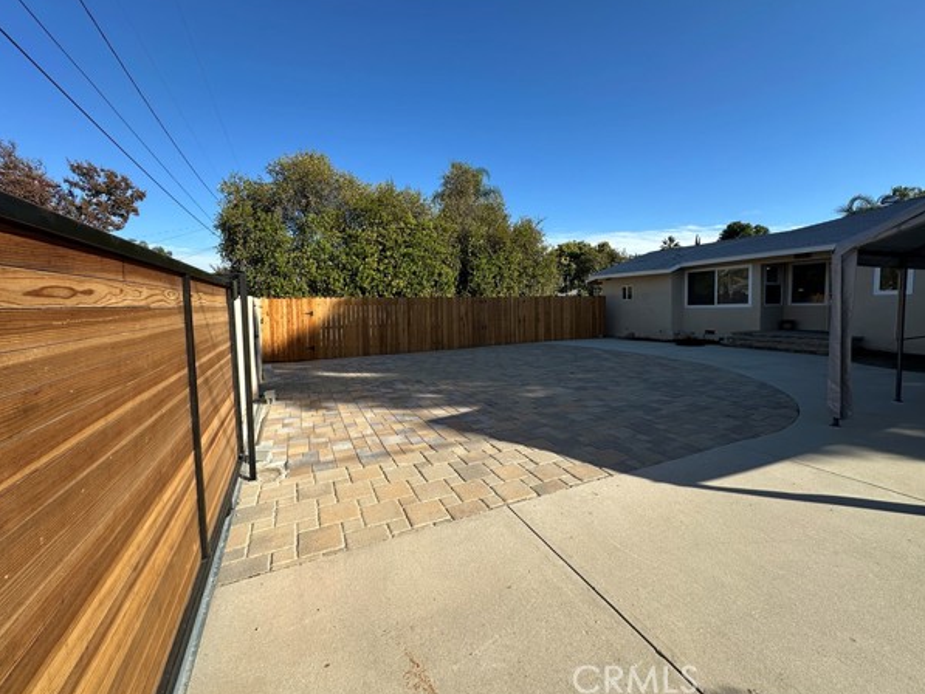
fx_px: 401
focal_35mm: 15
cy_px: 330
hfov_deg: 98.2
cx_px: 469
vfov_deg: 81.7
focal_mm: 2.22
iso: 40
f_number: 2.2
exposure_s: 1/1082
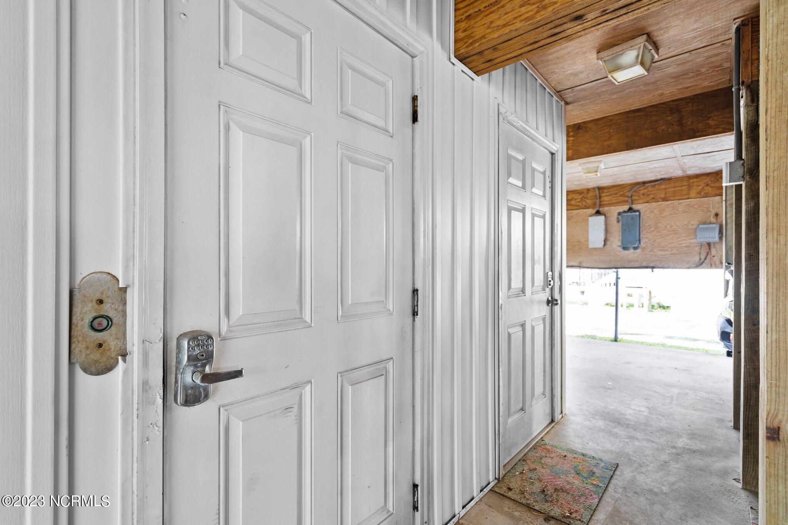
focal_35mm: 16
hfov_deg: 96.7
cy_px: 262
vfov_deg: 73.7
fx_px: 350
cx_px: 394
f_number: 4
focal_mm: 16
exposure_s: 1/60
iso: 200
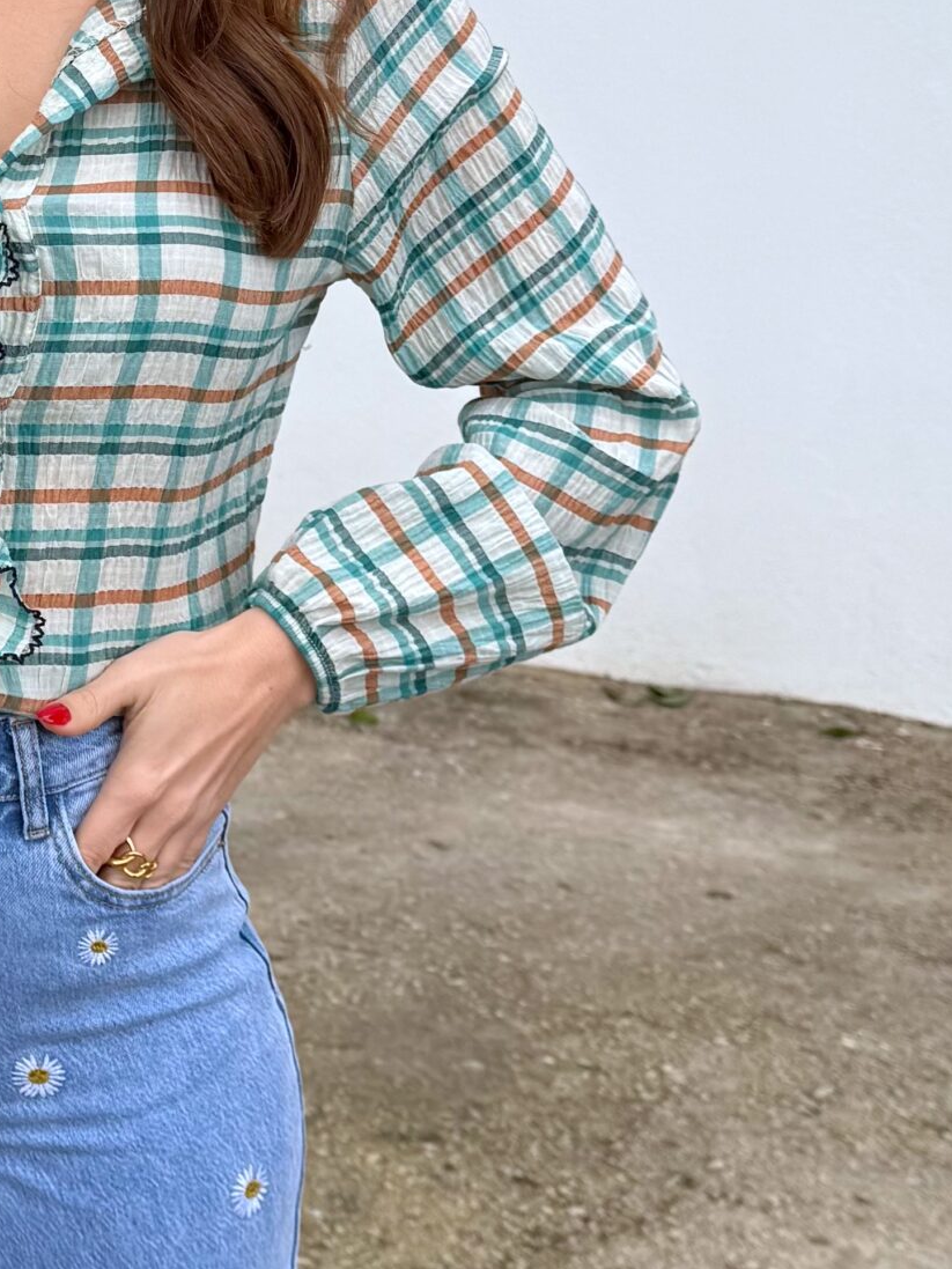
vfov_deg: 34.2
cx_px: -72
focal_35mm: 56
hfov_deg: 24.5
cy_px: 475
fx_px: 2053
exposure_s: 1/868
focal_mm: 6.76
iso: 80
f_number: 1.78
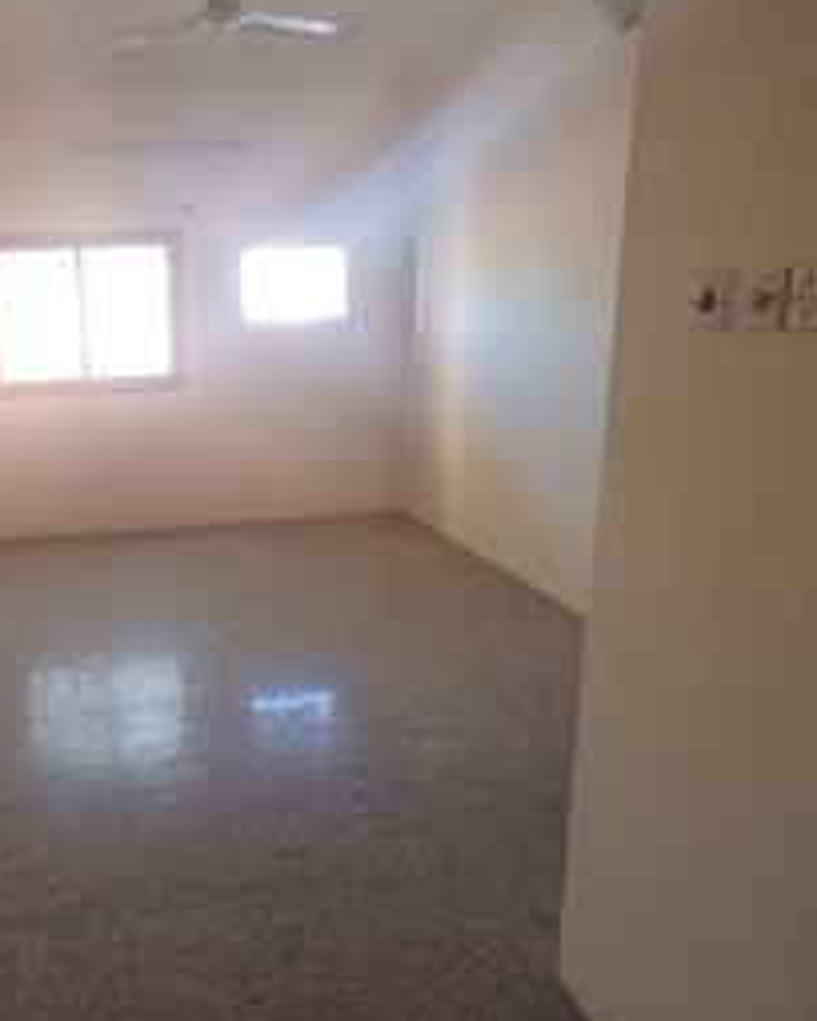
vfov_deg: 62.0
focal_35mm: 28
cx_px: 194
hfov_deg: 49.3
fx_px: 846
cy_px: 571
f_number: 2.2
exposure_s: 1/25
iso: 160
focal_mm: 1.64
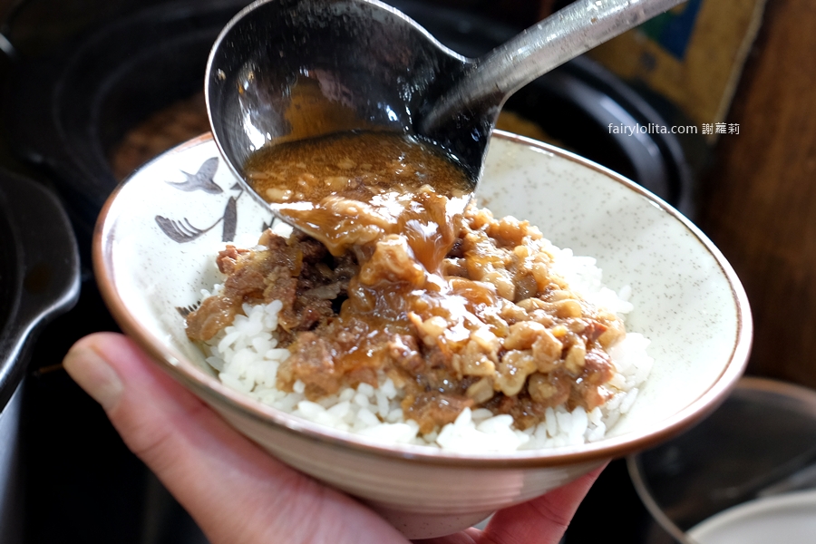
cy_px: 272
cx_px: 408
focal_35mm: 35
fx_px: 793
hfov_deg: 54.4
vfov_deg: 37.9
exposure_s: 1/50
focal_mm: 23
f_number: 3.2
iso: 500
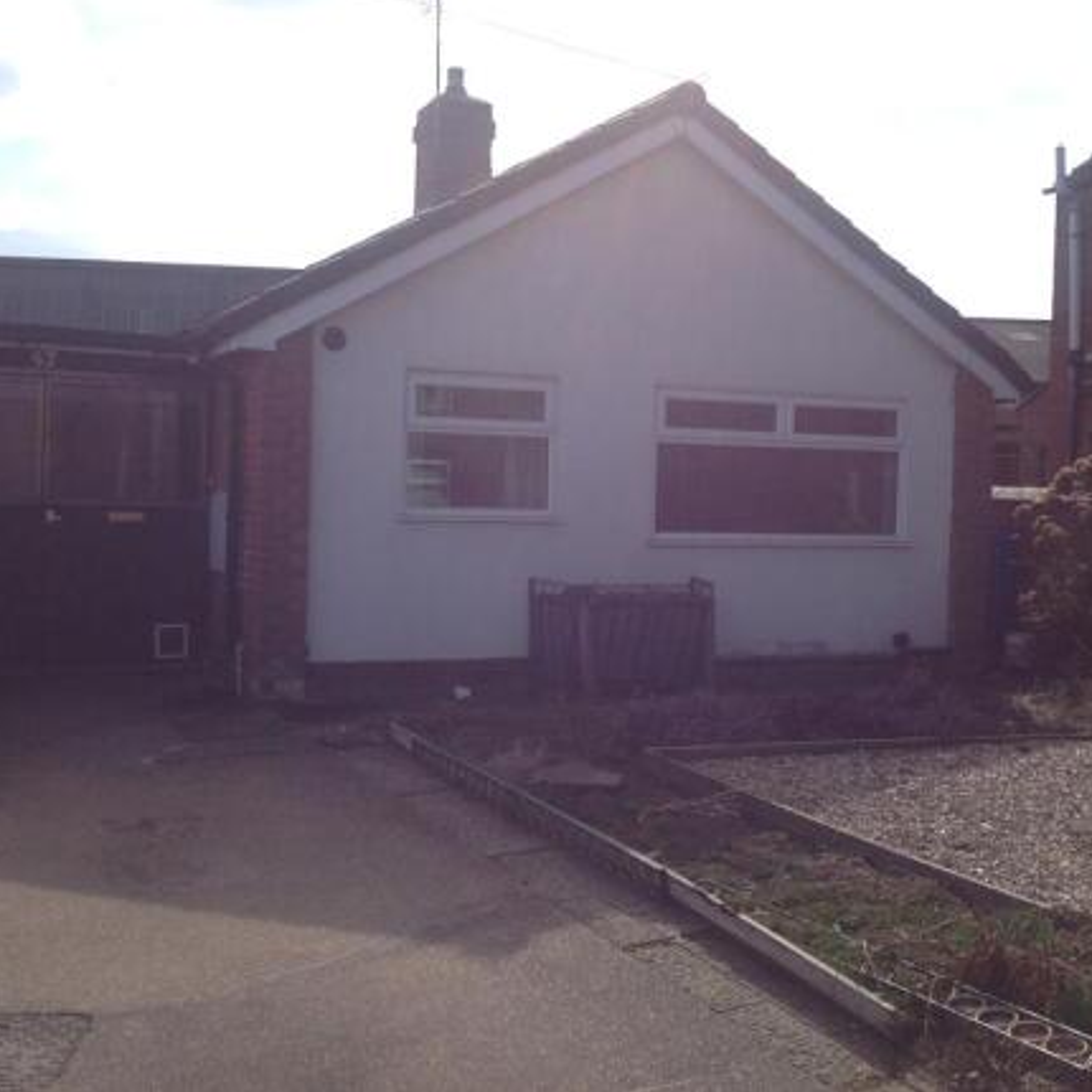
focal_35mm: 42
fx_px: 1499
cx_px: 519
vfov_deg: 40.0
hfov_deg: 40.0
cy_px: 540
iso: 50
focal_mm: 4.28
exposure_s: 1/1592
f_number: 2.4
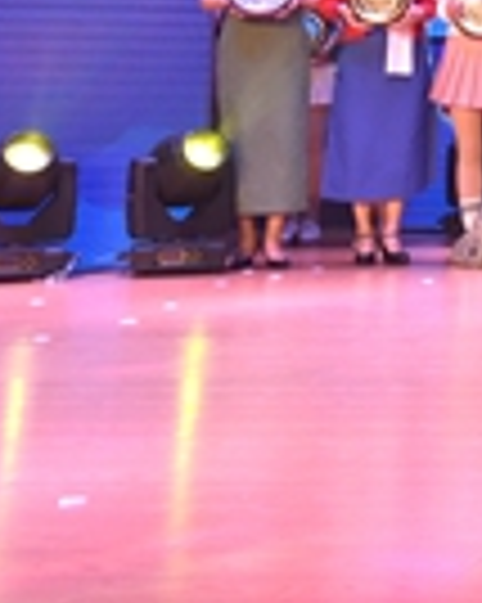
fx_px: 1749
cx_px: 1126
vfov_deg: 18.8
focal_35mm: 98
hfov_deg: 12.6
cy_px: -61
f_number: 7.1
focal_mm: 21
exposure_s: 1/250
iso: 1000
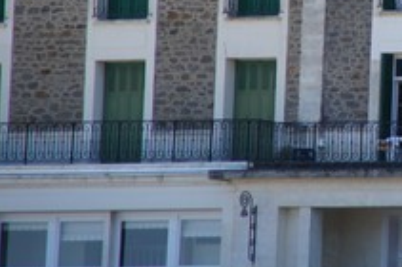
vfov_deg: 2.1
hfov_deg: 3.2
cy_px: -9
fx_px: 7292
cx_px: 423
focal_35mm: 654
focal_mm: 200
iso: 125
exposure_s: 1/320
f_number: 6.3
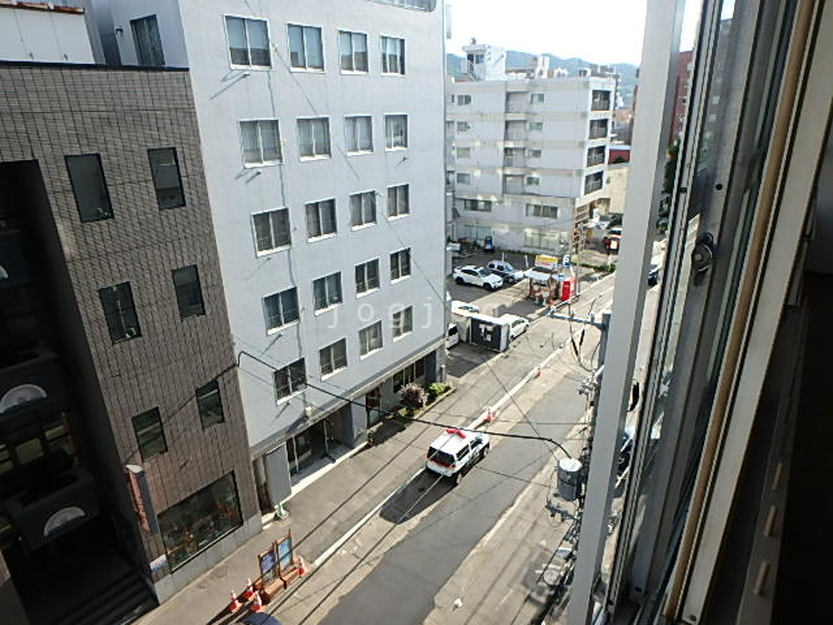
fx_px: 505
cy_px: 312
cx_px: 416
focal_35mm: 21
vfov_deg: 63.4
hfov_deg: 79.0
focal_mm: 3.7
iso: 125
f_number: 3.5
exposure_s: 1/500
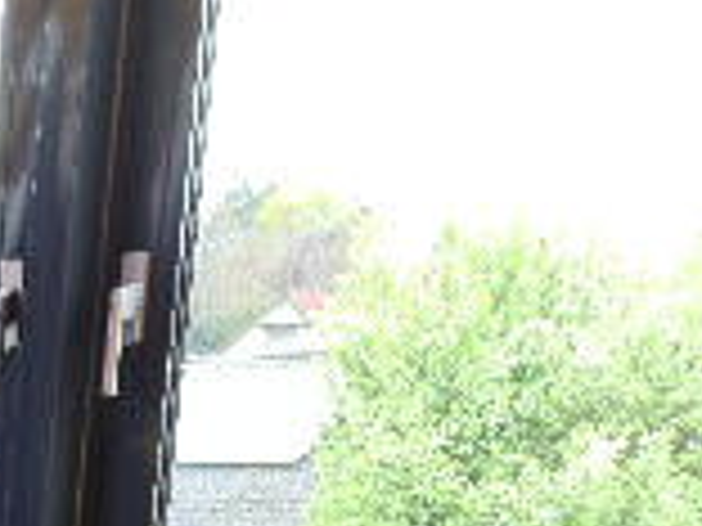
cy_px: 1167
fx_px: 2454
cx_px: -801
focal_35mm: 121
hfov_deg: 13.4
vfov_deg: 10.8
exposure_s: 1/33
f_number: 2
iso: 25
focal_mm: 5.9
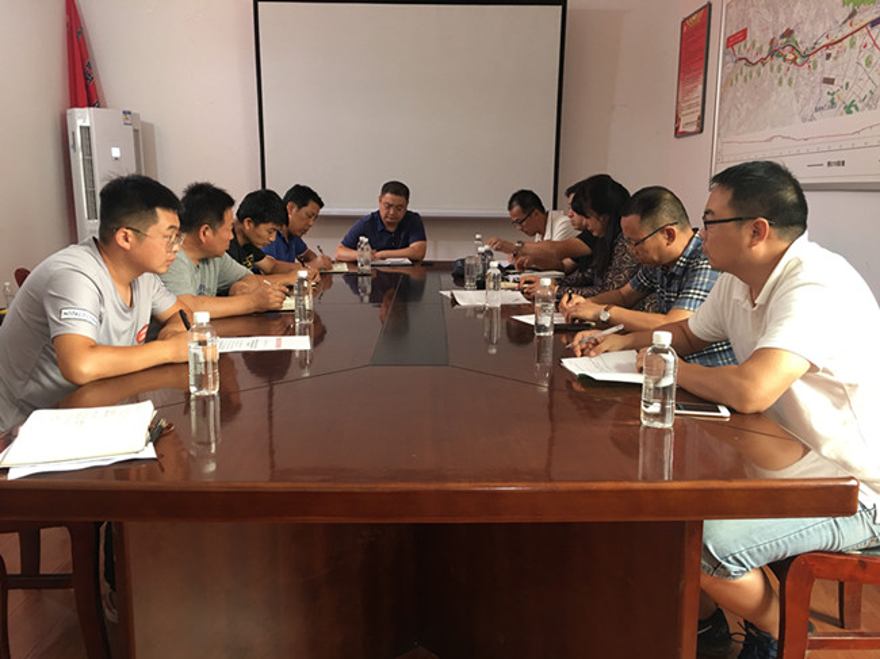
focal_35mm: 29
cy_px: 330
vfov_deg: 48.2
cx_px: 440
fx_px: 737
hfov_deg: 61.7
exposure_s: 1/17
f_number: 2.2
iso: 50
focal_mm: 4.15
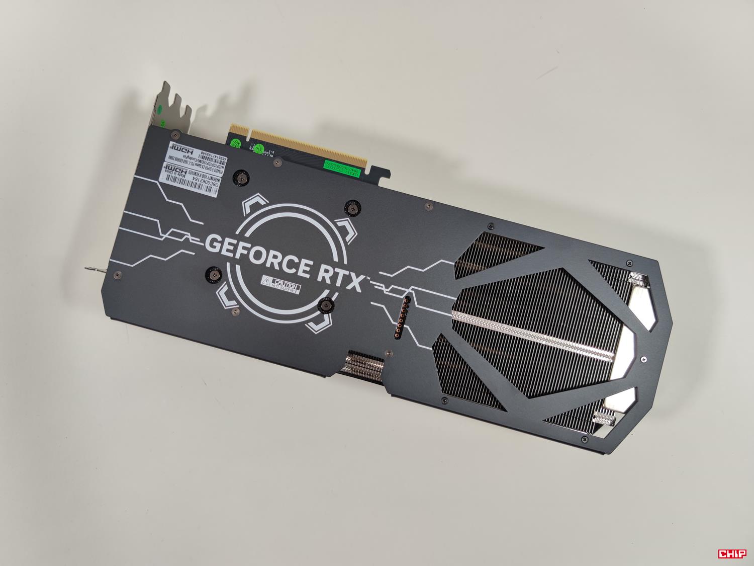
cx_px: 377
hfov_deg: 69.4
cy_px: 283
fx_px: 545
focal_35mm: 25
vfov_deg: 54.9
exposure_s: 1/100
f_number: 1.85
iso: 58
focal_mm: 6.78
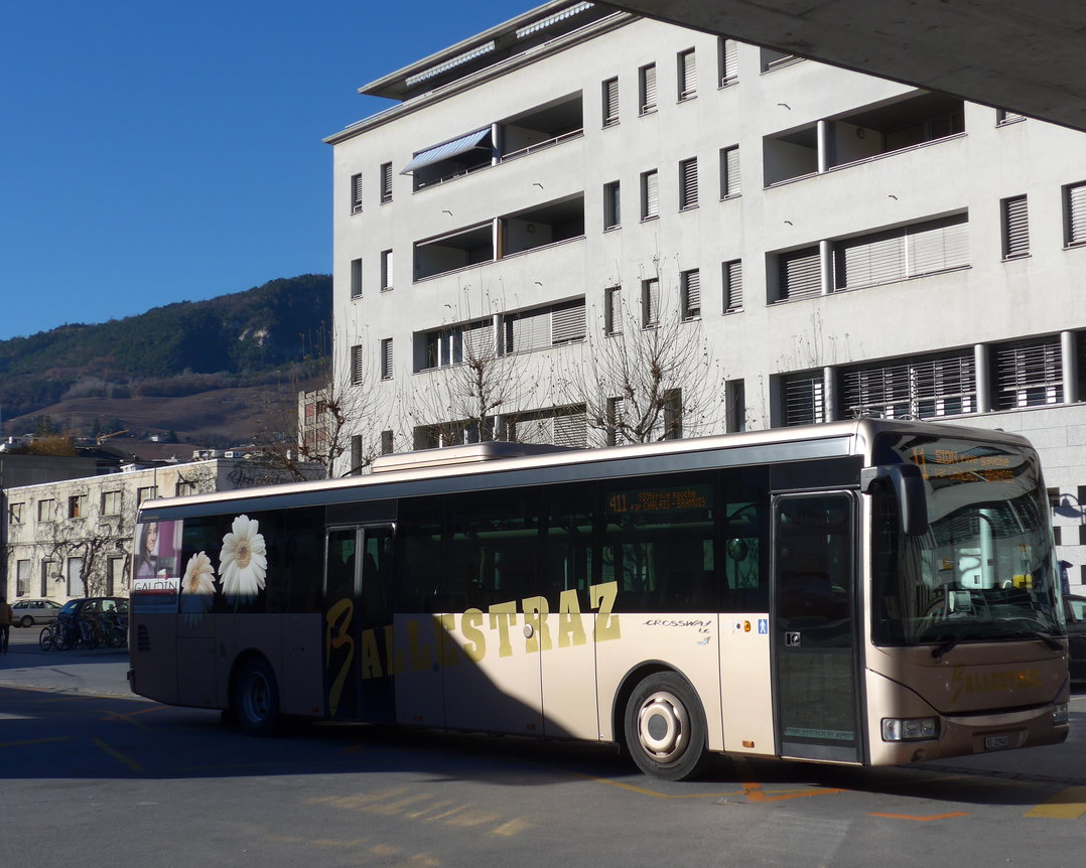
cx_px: 595
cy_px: 448
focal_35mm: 50
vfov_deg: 30.2
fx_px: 1607
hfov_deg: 37.3
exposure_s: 1/2000
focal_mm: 9.5
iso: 80
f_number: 3.2
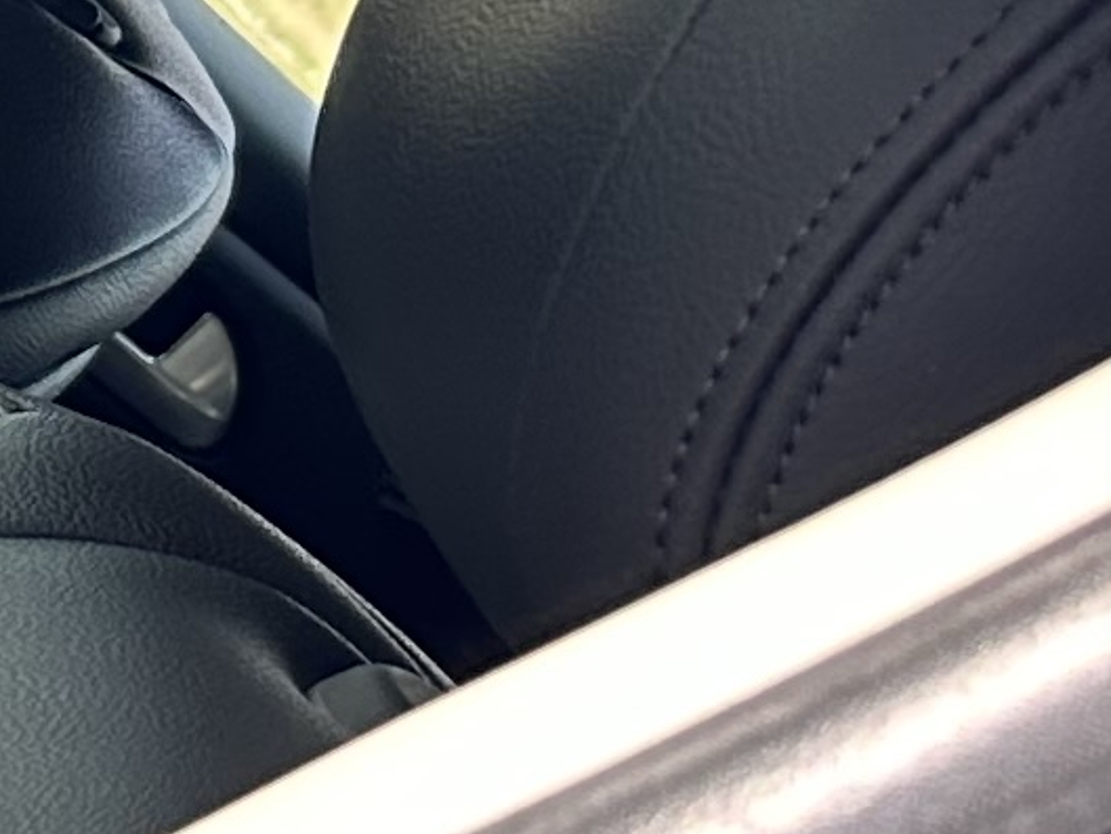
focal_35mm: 183
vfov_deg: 7.9
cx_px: -2359
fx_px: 5875
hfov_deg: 8.7
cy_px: -487
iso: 80
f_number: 1.78
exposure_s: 1/446
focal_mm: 6.86
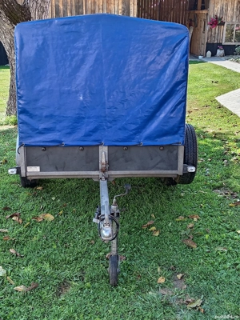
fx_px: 425
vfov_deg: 41.2
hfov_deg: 31.5
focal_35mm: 46
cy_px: 160
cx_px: 120
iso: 168
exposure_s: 1/100
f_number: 1.8
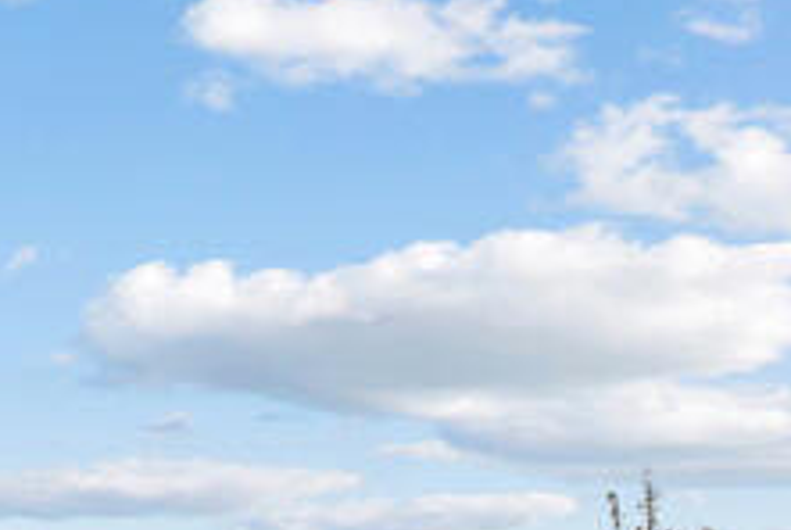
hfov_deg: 26.8
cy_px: 777
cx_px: 165
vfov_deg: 16.9
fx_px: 1628
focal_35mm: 74
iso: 250
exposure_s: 1/30
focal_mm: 16
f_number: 9
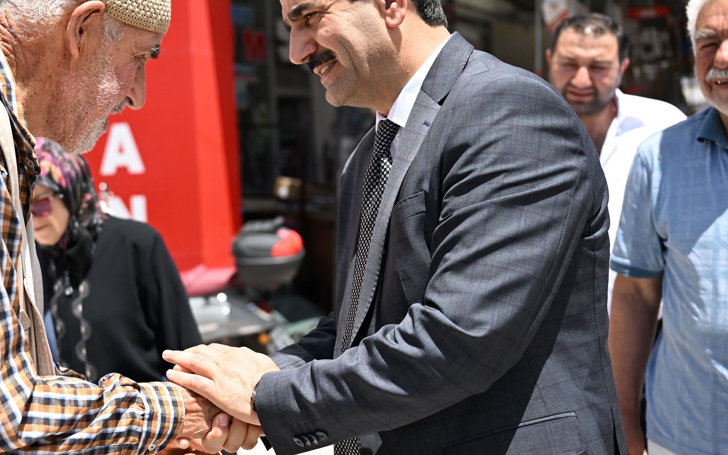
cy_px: 214
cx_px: 220
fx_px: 1131
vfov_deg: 22.7
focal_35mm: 57
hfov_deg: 35.2
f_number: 2.8
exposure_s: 1/8000
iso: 800
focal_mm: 34
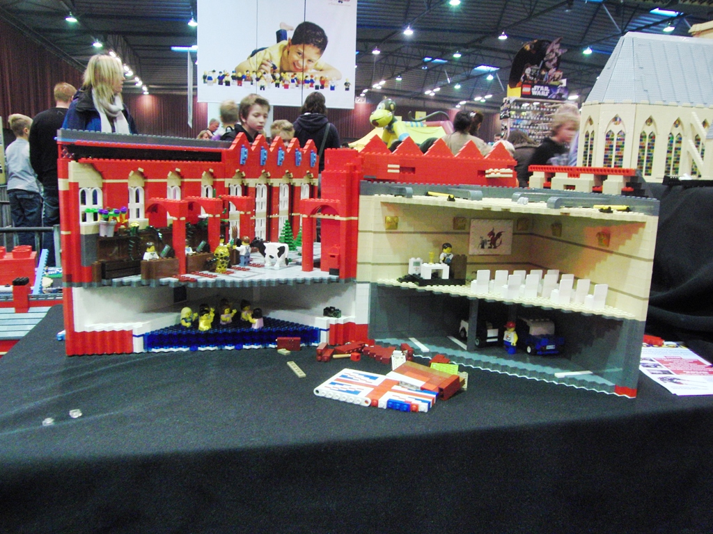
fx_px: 618
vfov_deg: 46.8
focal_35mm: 30
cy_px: 267
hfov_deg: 60.0
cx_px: 356
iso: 400
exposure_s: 1/20
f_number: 2.8
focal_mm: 5.3
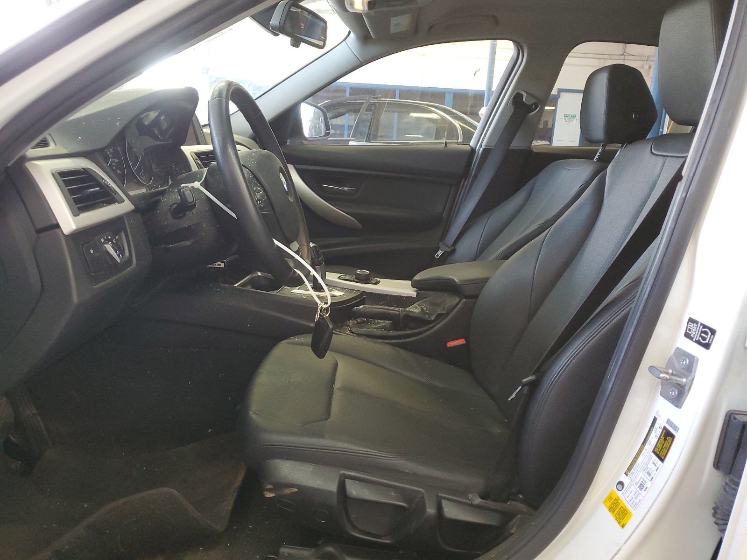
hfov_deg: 67.3
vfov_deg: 53.1
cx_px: 374
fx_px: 561
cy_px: 280
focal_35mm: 26
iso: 241
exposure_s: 1/60.2
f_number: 1.5
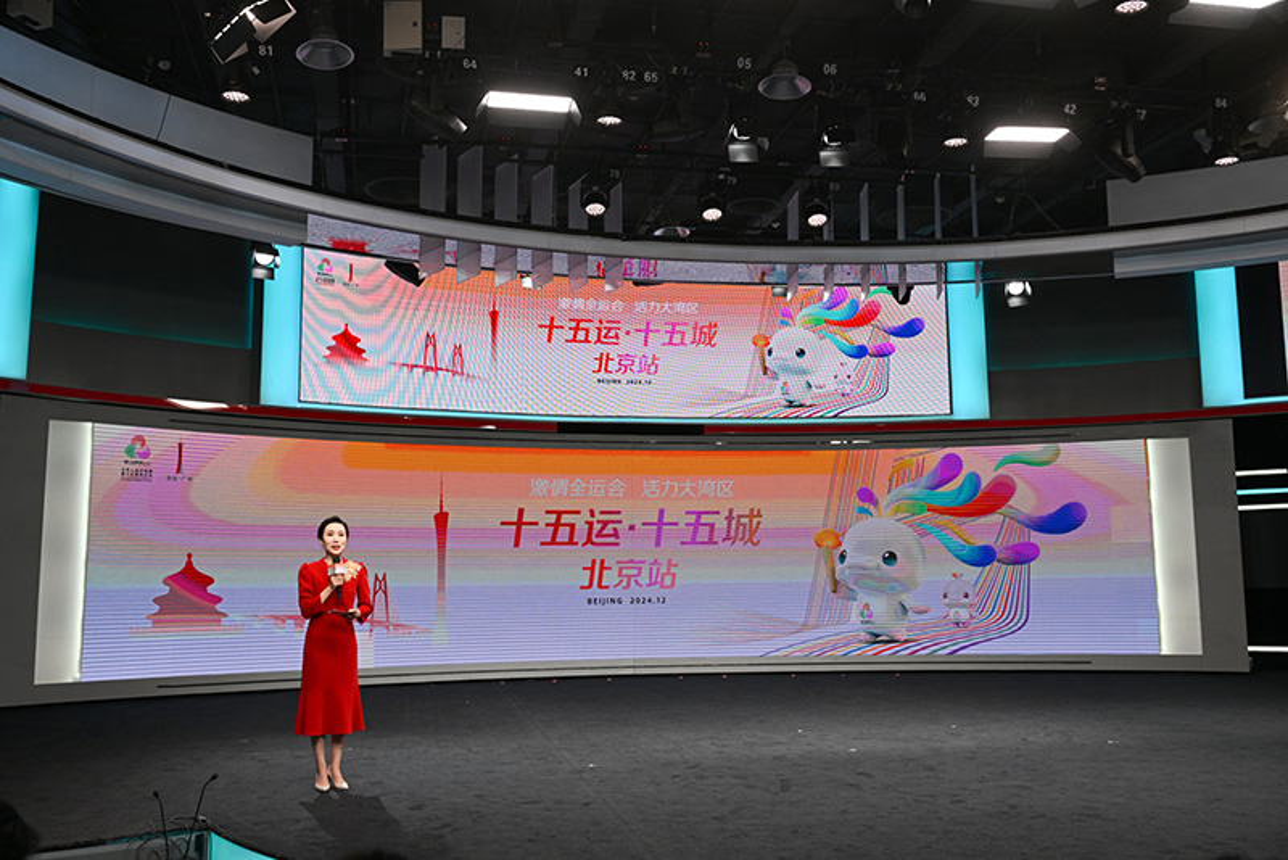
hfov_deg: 53.1
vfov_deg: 36.9
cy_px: 430
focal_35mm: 36
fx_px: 1288
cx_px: 644
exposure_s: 1/320
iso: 2000
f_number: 7.1
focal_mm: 36
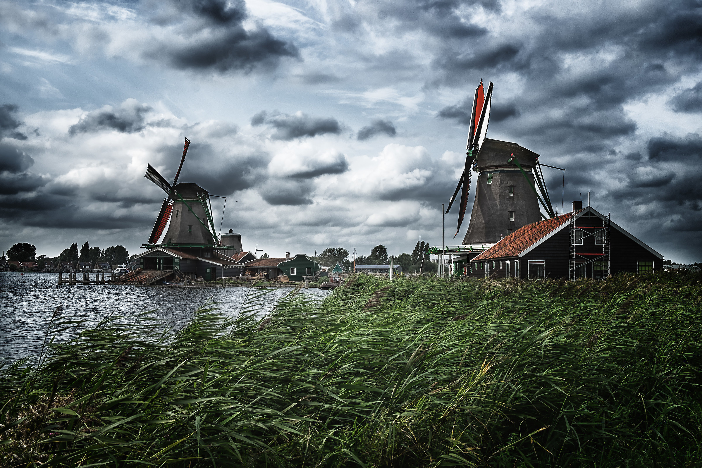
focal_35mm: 38
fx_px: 741
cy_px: 234
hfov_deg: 50.7
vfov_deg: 35.1
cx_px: 351
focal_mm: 25.4
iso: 200
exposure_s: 1/100
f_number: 13
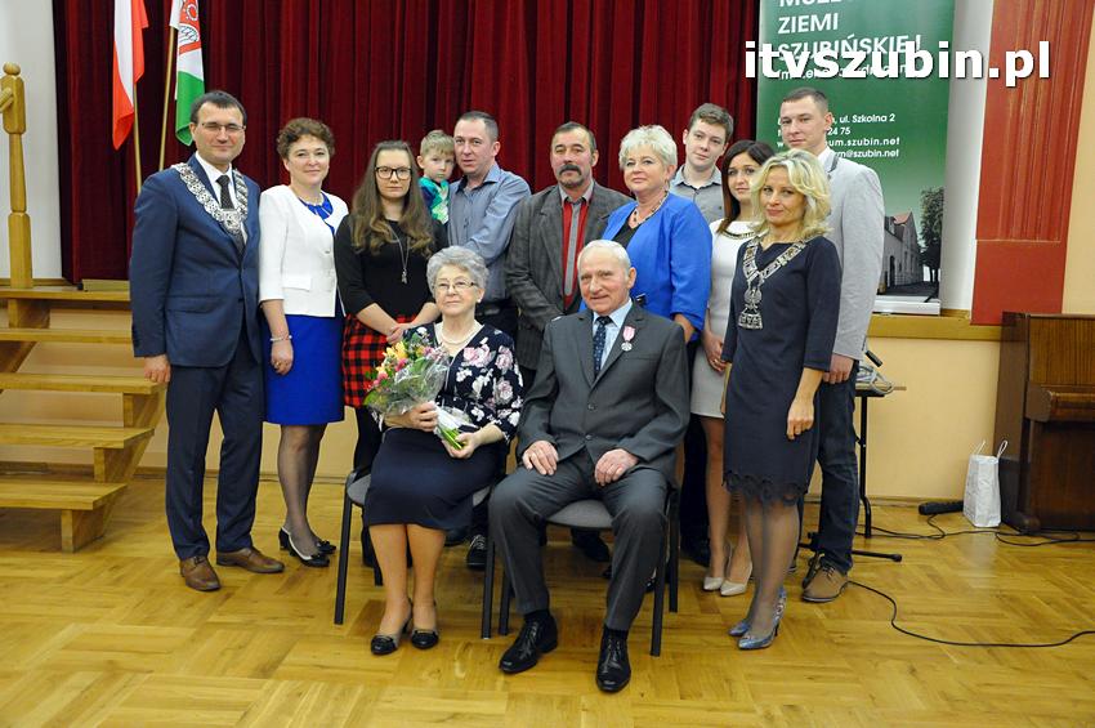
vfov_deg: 39.9
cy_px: 364
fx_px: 1003
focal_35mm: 33
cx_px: 548
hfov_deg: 57.3
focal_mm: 22
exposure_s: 1/80
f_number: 5.6
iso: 2500
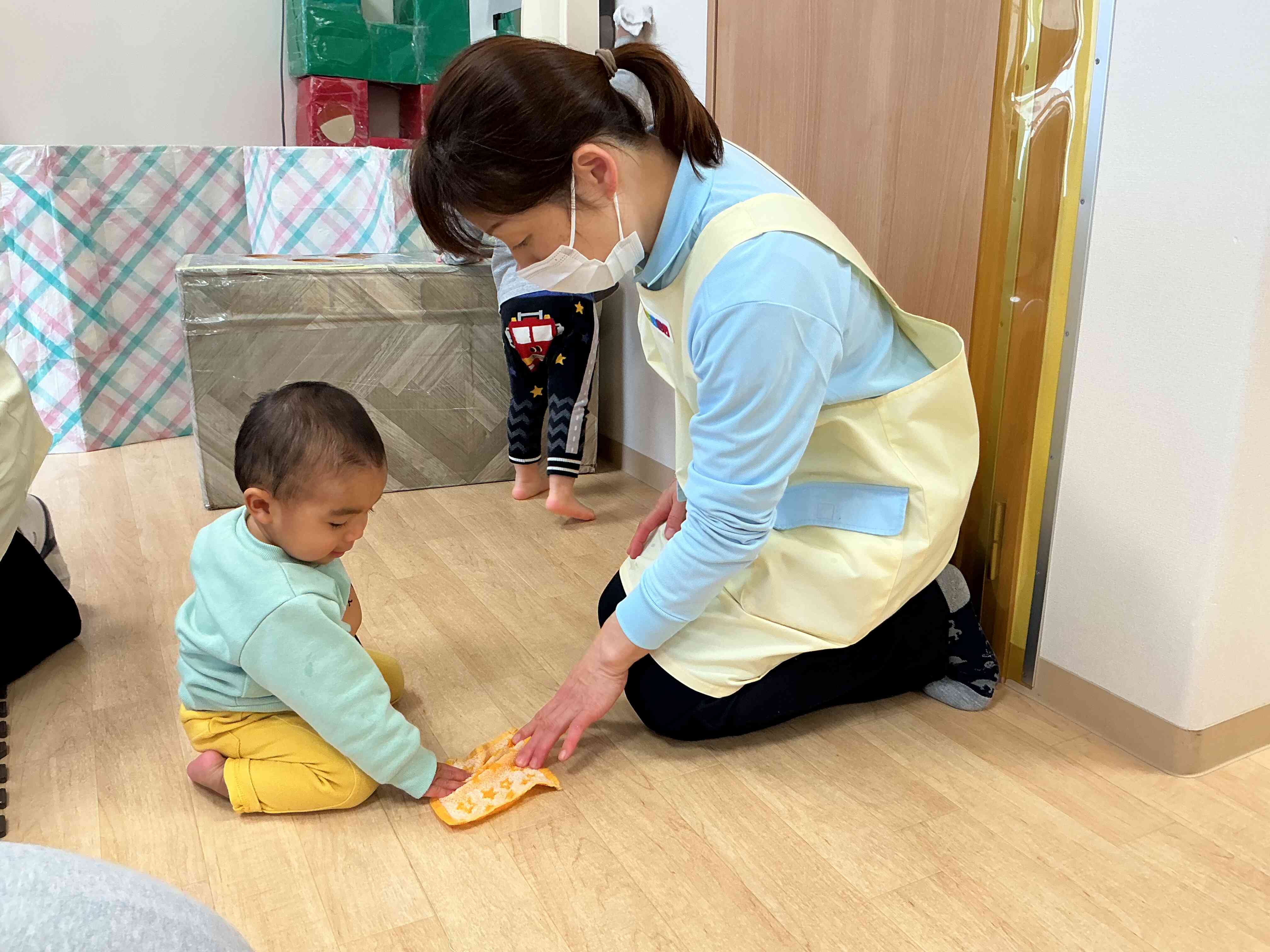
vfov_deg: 48.2
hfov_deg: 61.7
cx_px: 635
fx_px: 1064
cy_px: 476
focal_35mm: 29
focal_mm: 3
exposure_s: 1/120
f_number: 1.8
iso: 50
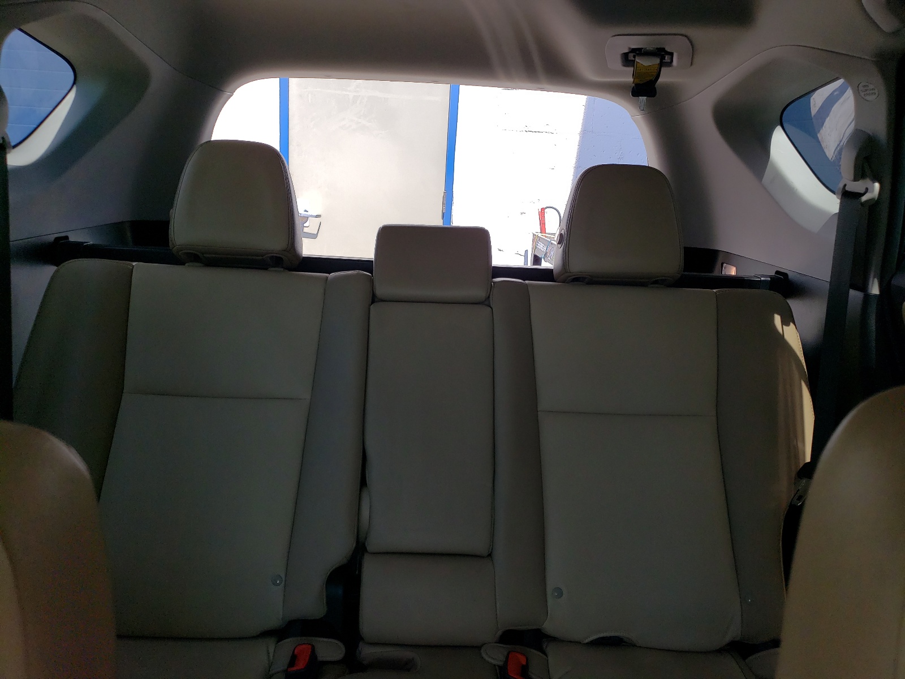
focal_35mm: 26
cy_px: 340
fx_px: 680
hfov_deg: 67.3
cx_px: 452
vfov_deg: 53.1
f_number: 1.5
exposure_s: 1/833
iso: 50
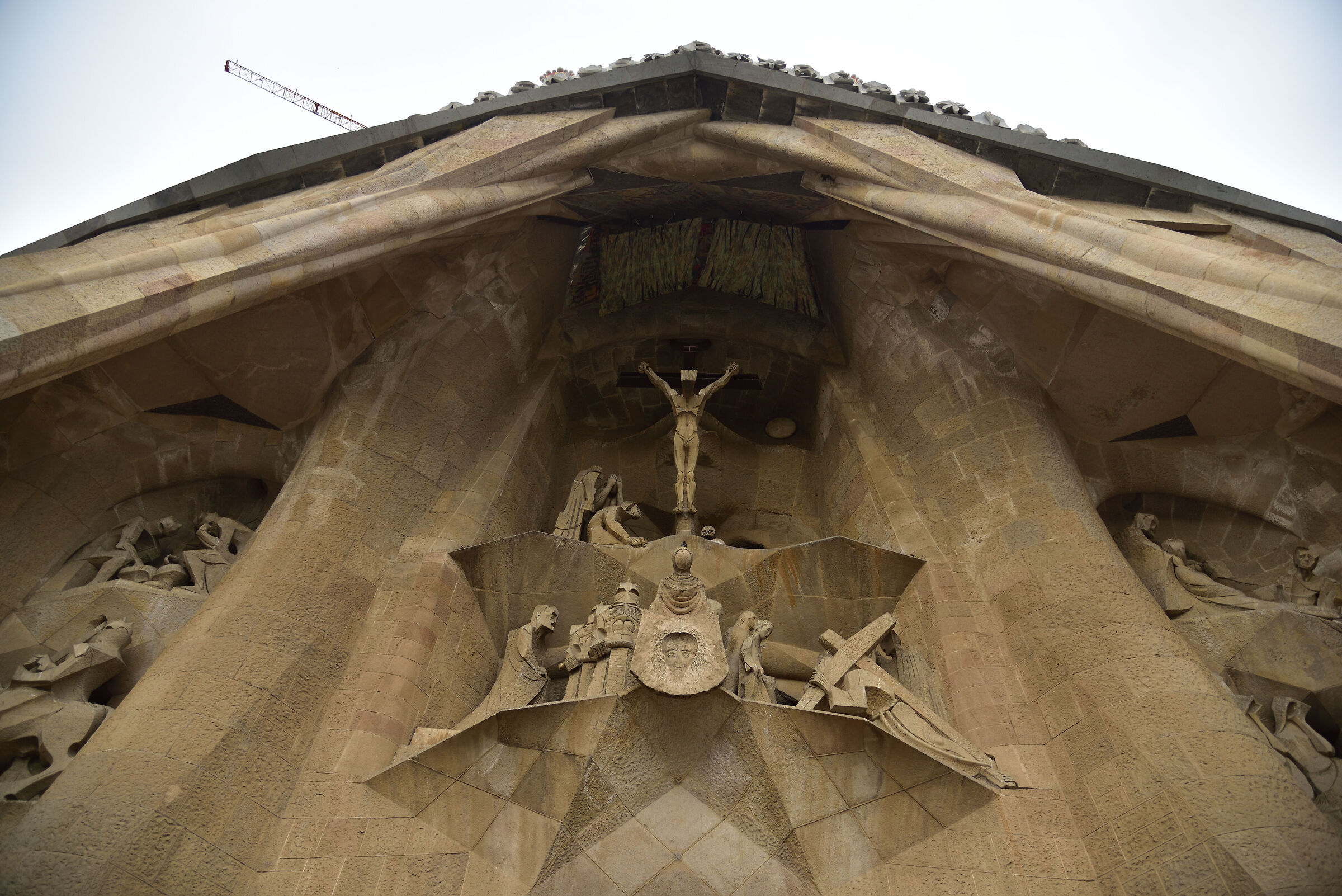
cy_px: 448
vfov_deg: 53.2
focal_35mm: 24
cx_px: 671
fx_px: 895
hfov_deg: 73.7
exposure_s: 1/800
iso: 200
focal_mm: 24
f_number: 4
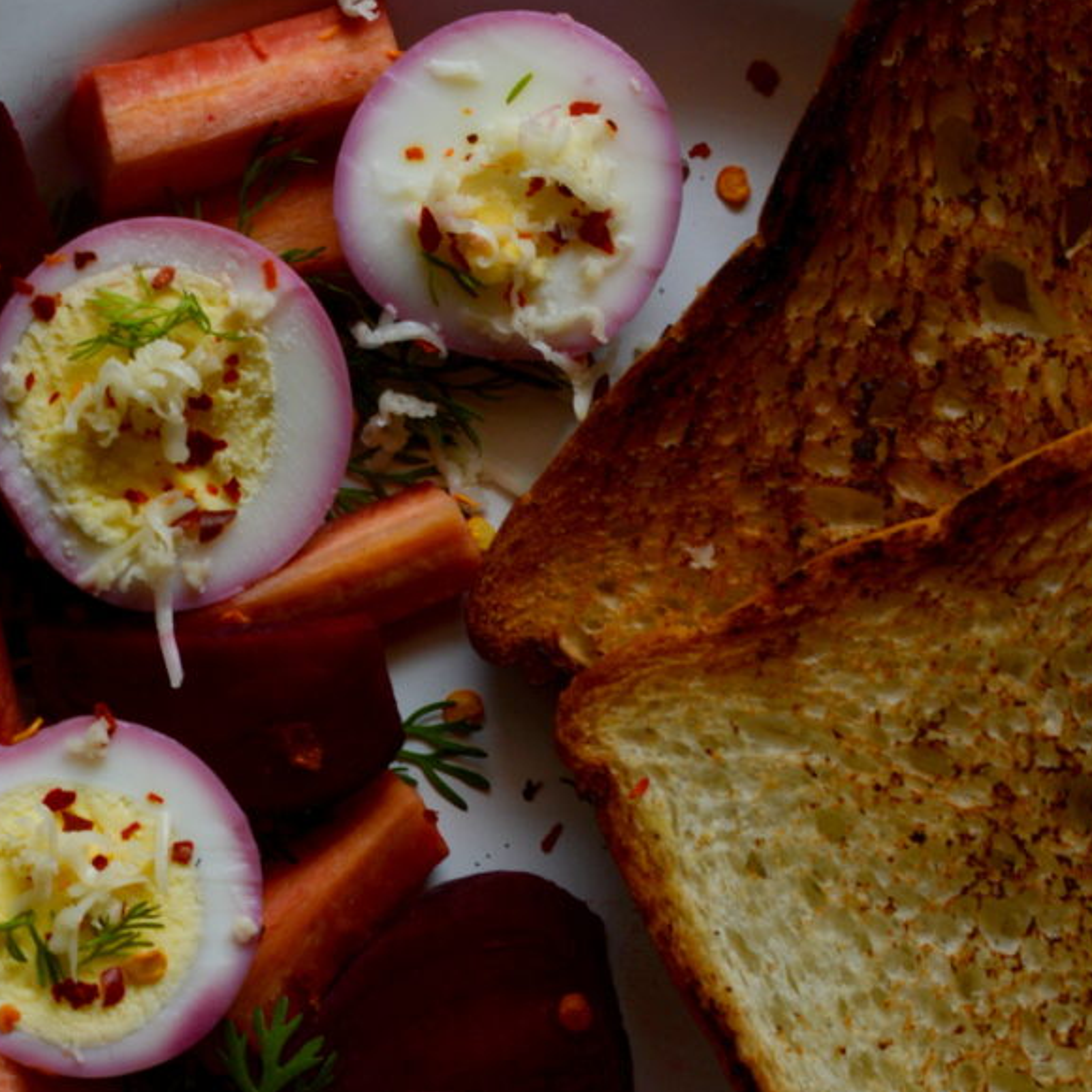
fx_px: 6888
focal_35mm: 193
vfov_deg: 9.0
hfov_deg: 9.1
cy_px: 1040
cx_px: 320
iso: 200
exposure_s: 1/125
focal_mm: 50
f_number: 5.6
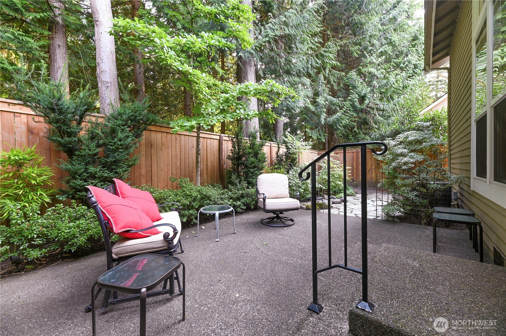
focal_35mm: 14
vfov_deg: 81.1
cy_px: 168
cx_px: 253
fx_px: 197
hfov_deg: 104.3
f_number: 7.1
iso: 100
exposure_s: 1/8
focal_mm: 14
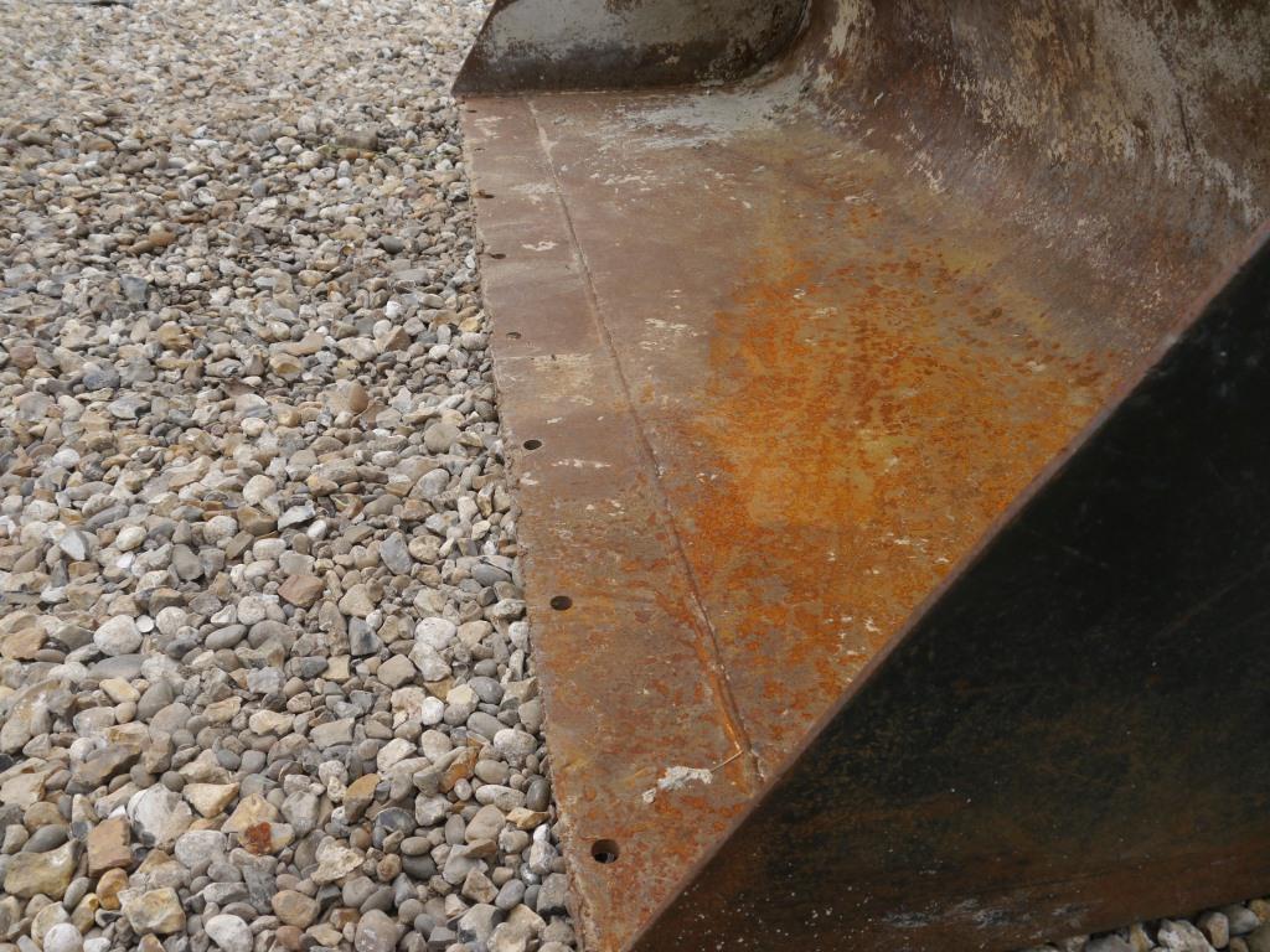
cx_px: 635
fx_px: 1027
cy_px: 476
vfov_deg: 49.7
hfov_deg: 63.4
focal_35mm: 28
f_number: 5.6
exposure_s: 1/320
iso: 160
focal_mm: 14
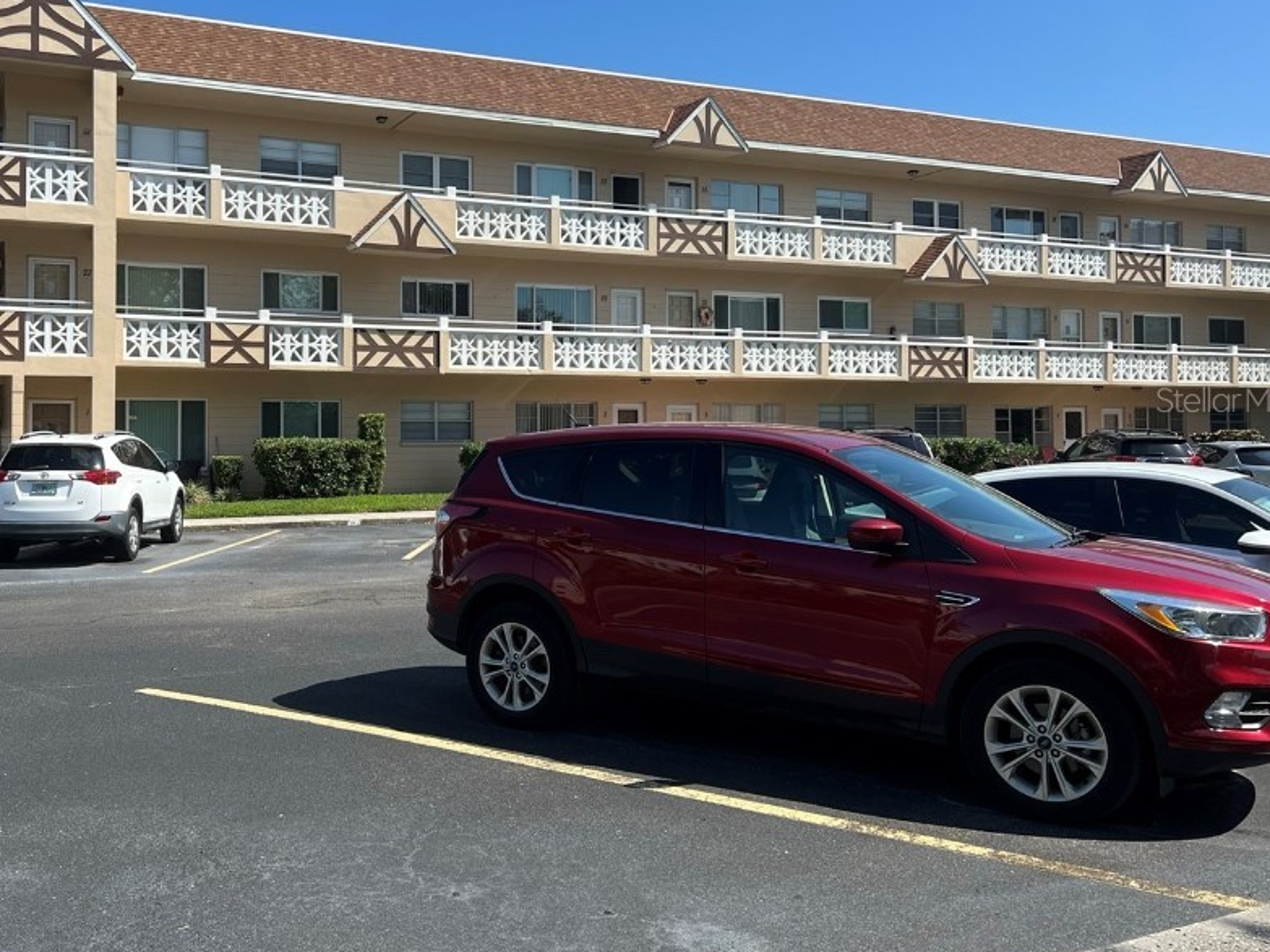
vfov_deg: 41.7
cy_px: 399
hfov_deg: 53.4
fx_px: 1247
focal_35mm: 34
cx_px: 478
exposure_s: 1/3704
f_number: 1.5
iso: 50
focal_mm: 5.7
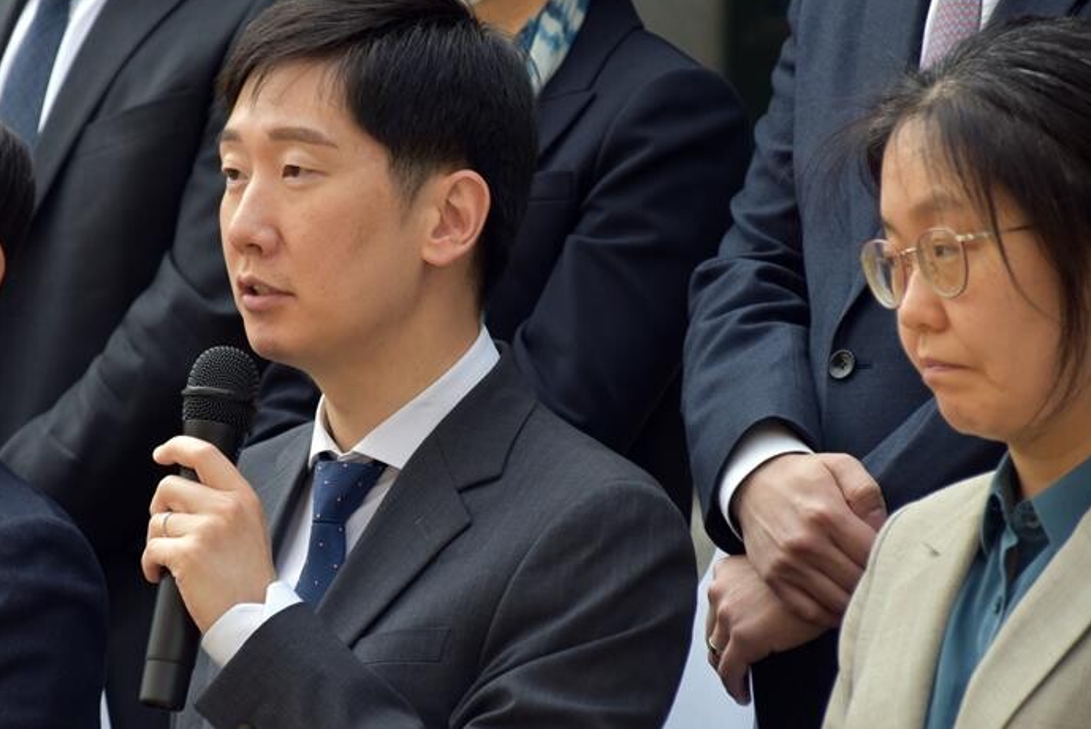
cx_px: 299
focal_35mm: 301
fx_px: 9118
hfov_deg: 6.8
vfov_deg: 4.6
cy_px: 345
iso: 100
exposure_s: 1/100
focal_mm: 135
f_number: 6
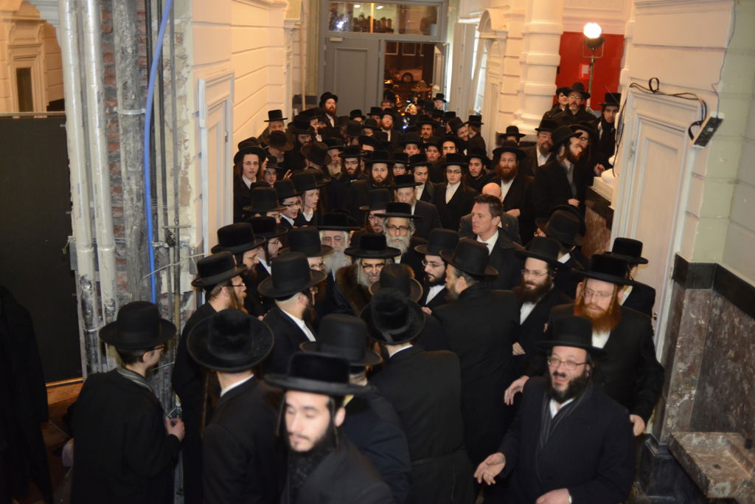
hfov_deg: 54.4
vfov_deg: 37.9
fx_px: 734
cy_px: 252
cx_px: 378
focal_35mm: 35
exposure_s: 1/100
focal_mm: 35
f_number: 2
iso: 2000
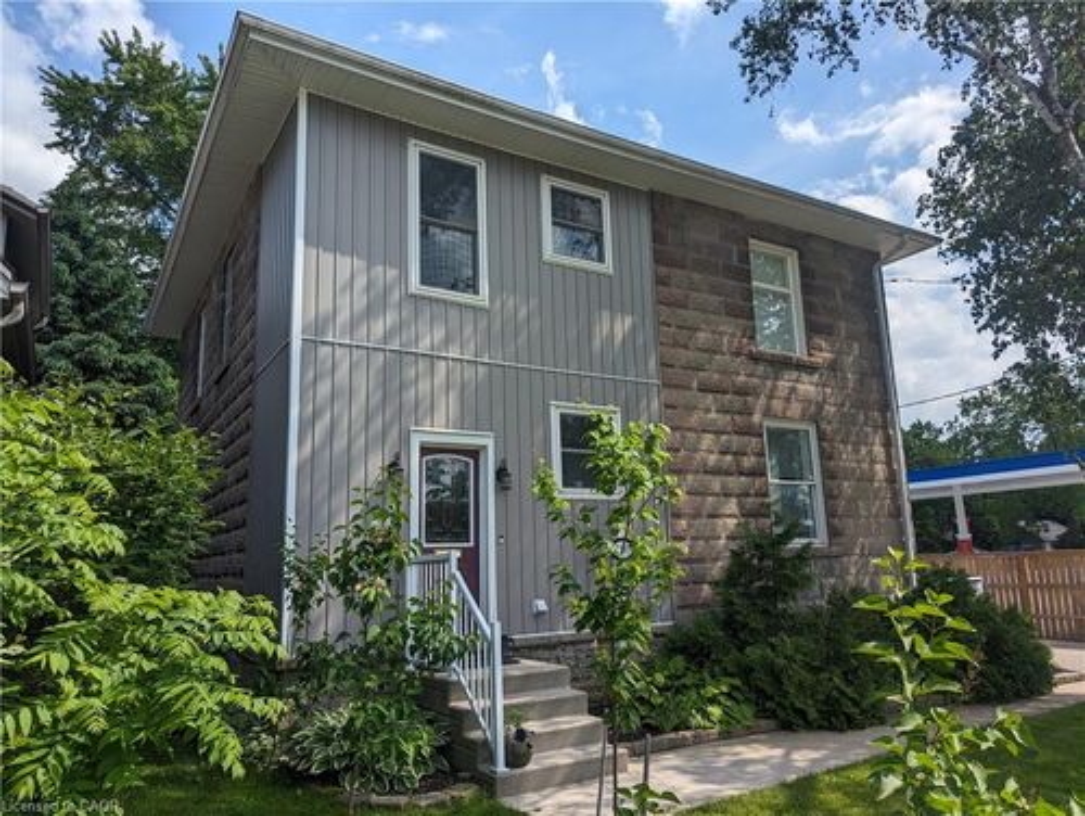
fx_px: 753
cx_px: 542
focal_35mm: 24
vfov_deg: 56.9
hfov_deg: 71.5
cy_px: 408
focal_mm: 6.81
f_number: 1.85
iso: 41
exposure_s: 1/2695
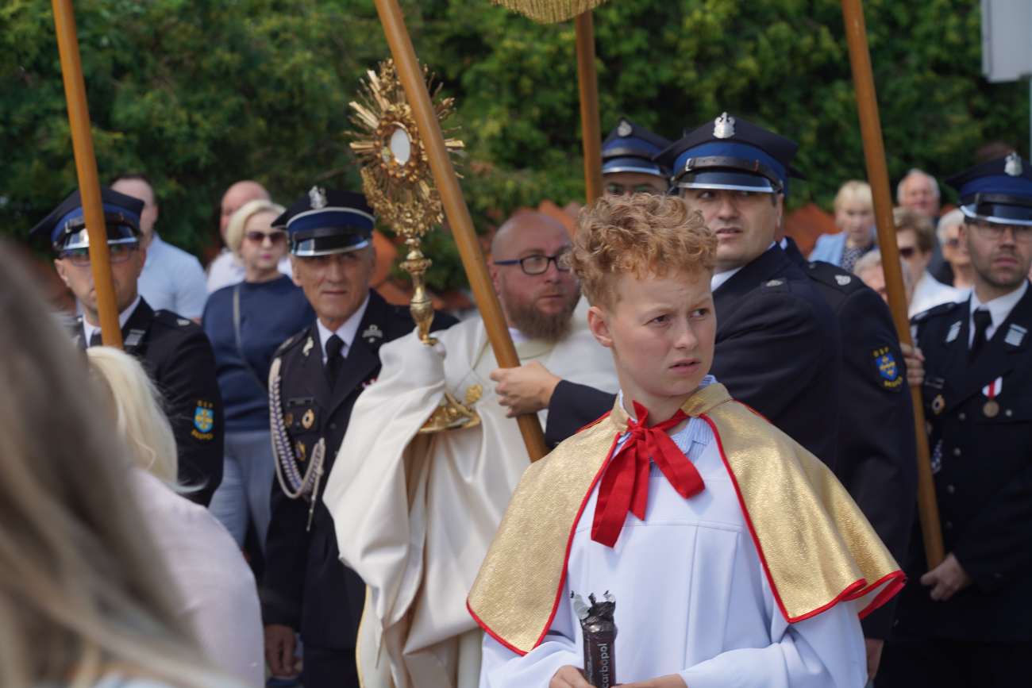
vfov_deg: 13.0
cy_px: 344
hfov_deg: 19.5
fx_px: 3010
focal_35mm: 105
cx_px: 516
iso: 100
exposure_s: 1/160
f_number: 7.1
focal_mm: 105
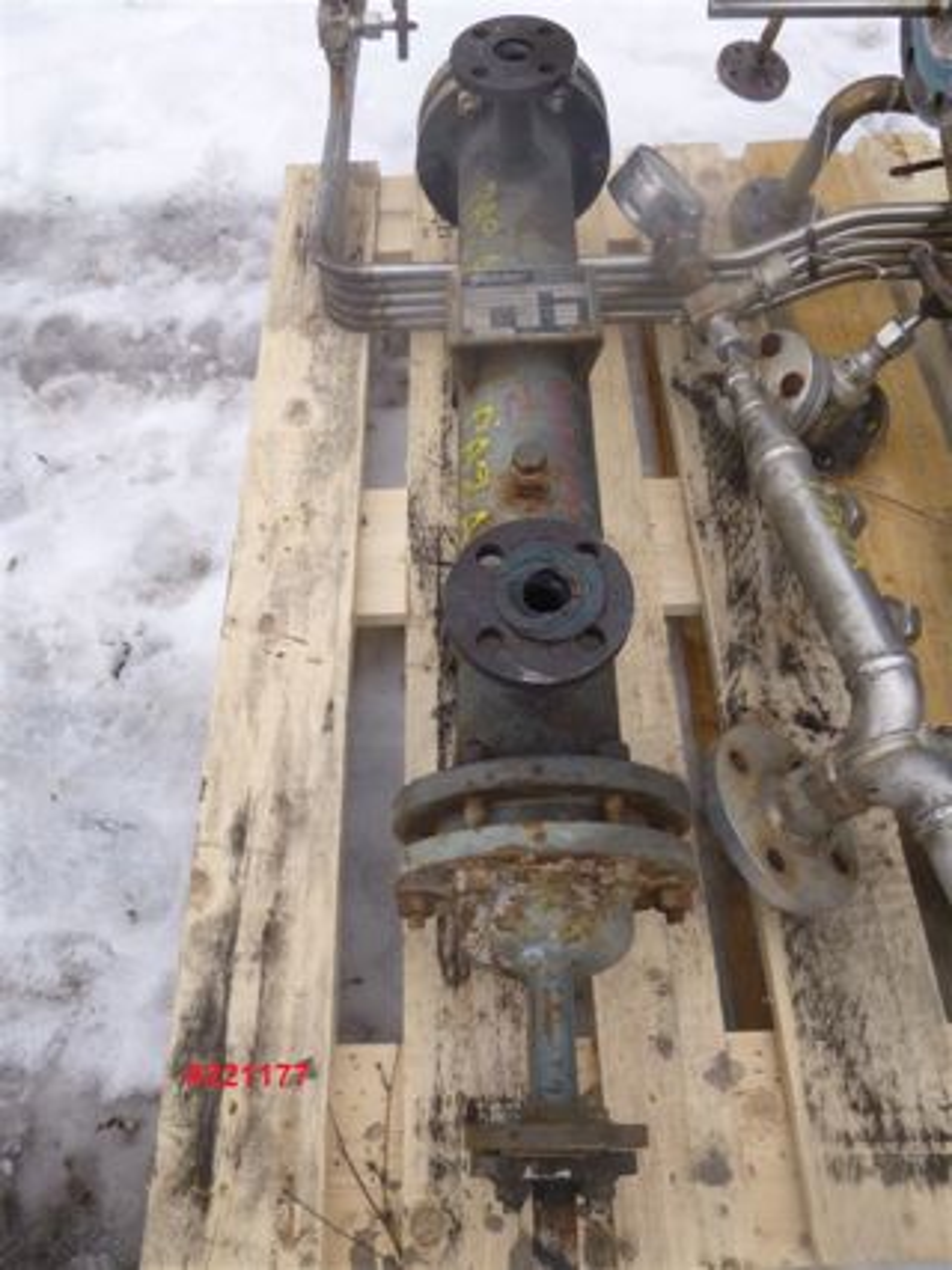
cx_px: 476
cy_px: 635
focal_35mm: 25
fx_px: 917
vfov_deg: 69.4
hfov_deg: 54.9
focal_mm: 4.5
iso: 100
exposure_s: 1/320
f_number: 3.1
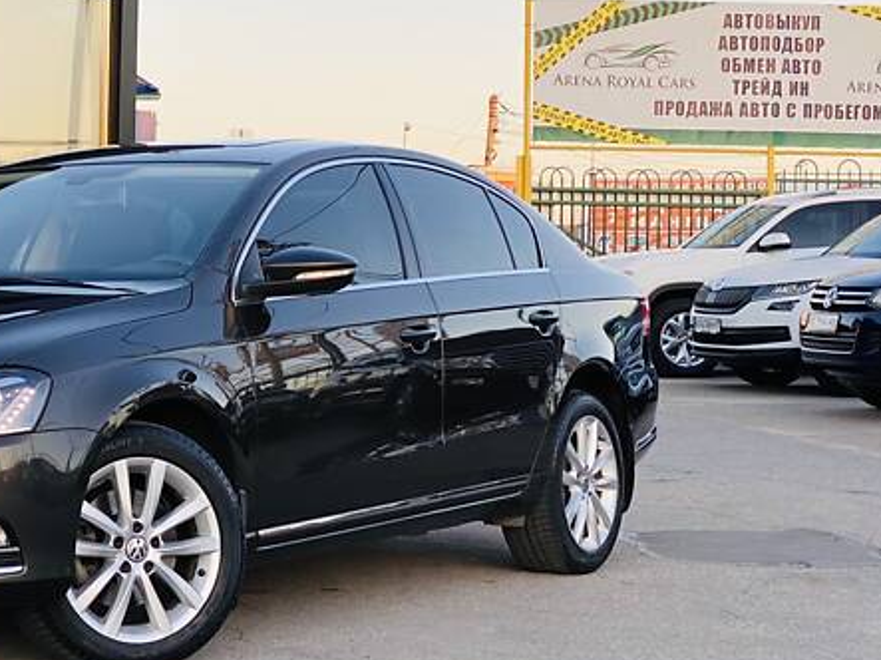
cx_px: 99
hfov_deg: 20.5
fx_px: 2392
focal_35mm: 94
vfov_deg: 15.7
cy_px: 300
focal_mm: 6
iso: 20
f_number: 2
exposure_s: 1/122
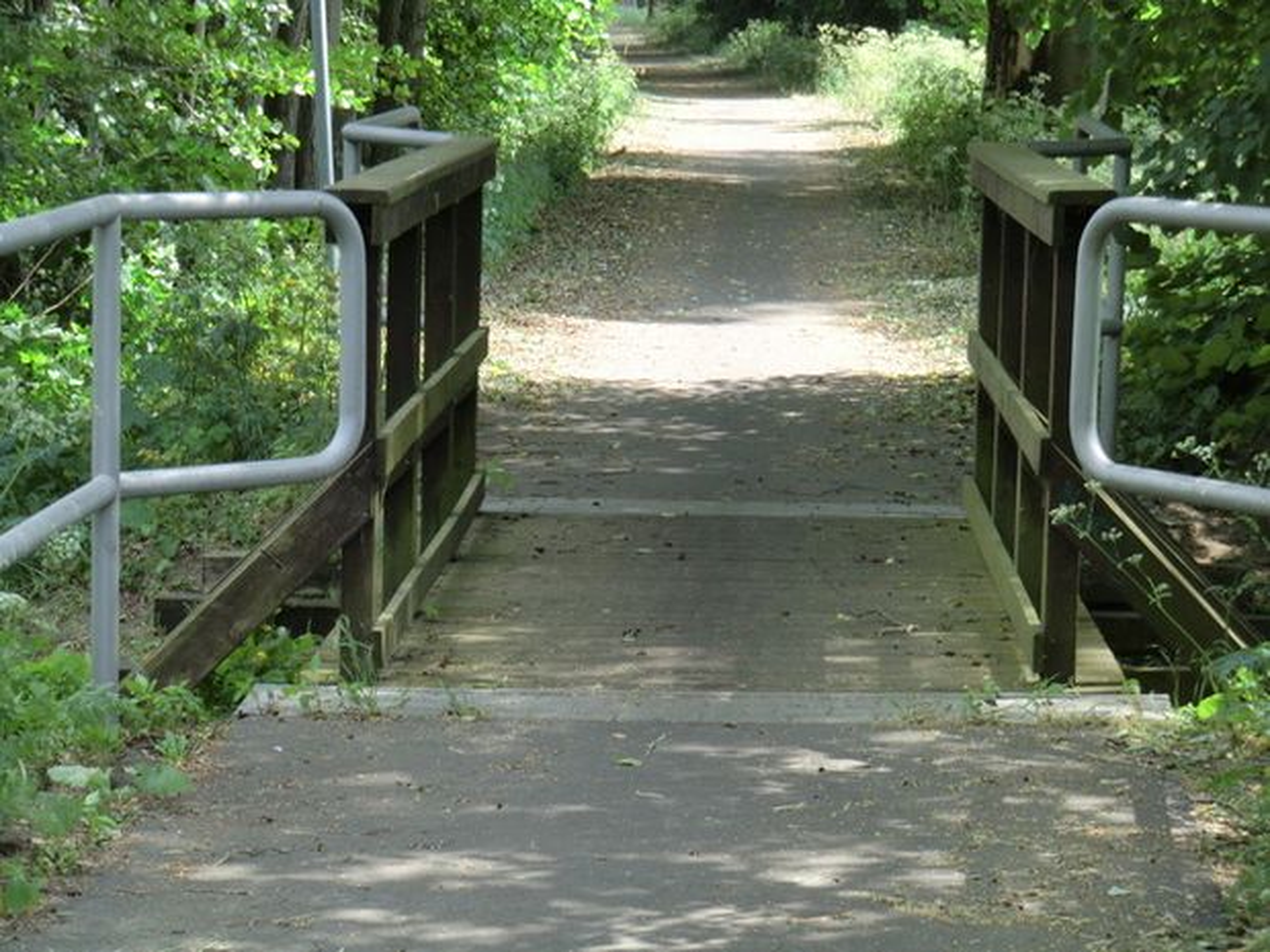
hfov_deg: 18.7
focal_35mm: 105
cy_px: 476
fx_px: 3852
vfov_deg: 14.1
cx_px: 635
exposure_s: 1/100
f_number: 5
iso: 125
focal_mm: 18.8
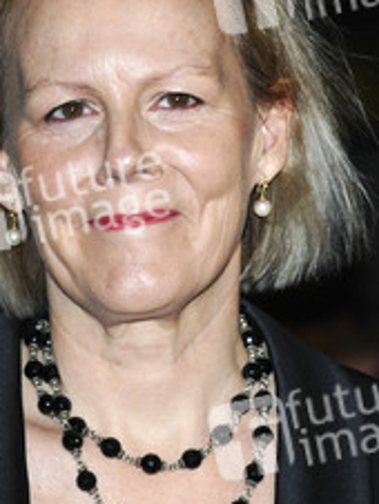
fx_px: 4167
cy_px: 317
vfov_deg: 6.9
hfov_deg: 5.2
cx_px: 122
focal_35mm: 286
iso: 320
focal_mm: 112
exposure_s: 1/200
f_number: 4.5
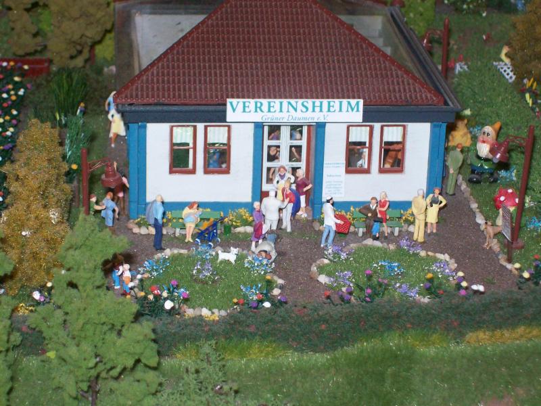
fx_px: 1688
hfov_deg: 18.2
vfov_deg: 13.7
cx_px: 270
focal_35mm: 108
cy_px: 203
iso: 200
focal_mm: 18
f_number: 4.8
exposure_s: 1/128
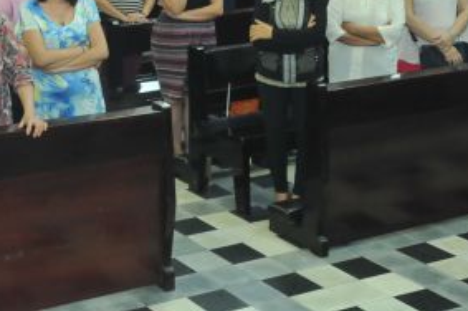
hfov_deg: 23.2
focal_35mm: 85
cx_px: 29
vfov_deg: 15.6
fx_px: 1104
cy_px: -41
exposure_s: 1/80
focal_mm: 32
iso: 2000
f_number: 5.6
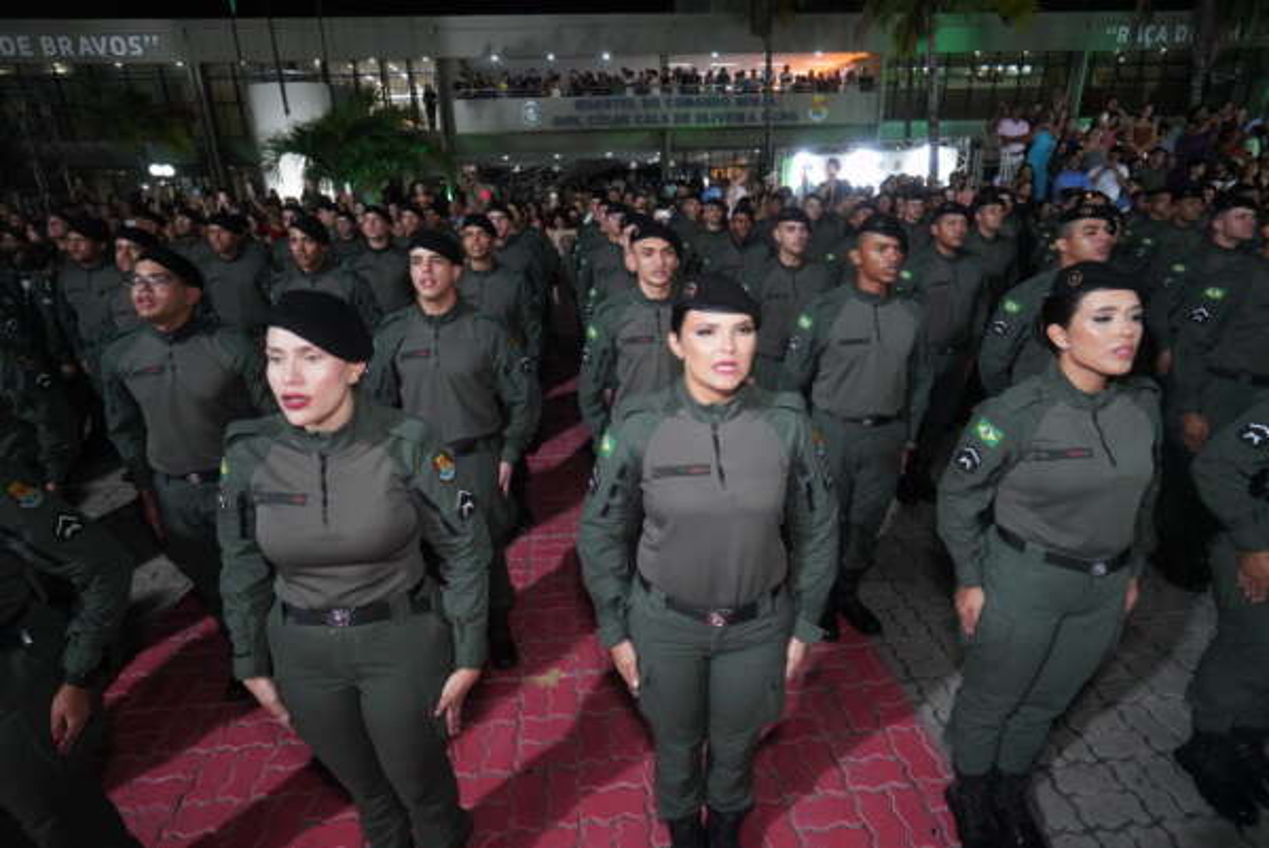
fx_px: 635
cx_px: 634
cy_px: 424
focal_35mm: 18
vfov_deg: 67.5
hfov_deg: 90.0
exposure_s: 1/200
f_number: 6.3
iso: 8000
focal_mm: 18
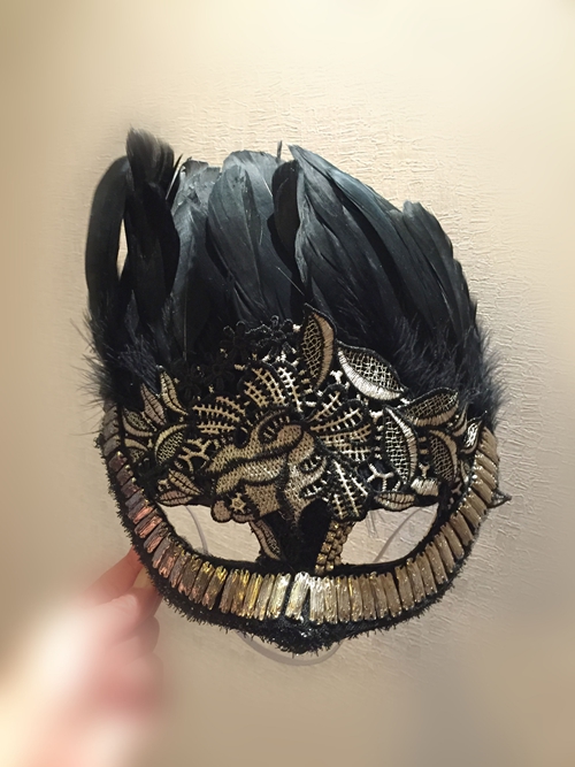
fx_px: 642
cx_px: 288
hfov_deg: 48.2
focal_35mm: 29
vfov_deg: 61.7
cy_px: 384
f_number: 2.2
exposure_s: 1/17
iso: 250
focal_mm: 4.15
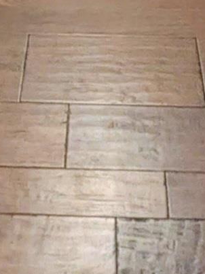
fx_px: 632
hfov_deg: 18.4
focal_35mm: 80
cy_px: -385
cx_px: 94
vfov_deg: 14.8
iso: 52
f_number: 2.2
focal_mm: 1.85
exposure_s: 1/24
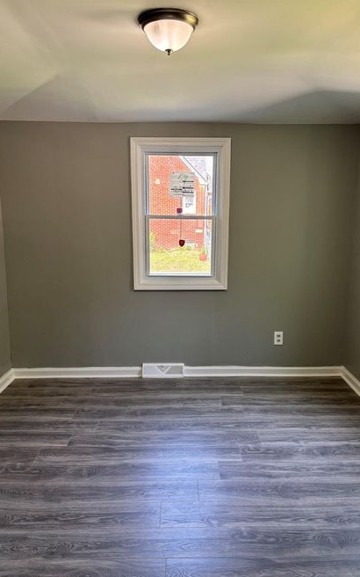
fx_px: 440
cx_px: 194
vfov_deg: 66.5
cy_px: 291
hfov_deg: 44.5
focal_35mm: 28
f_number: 1.6
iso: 125
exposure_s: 1/111
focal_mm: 5.96
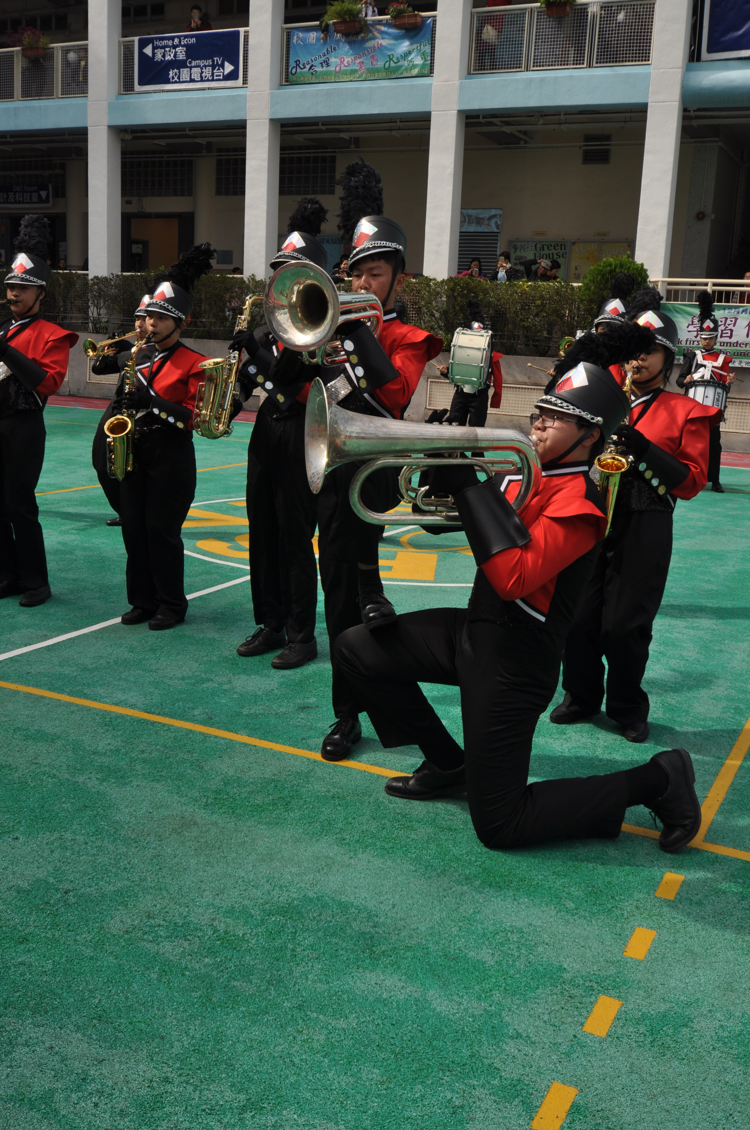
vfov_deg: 53.2
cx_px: 375
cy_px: 565
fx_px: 1128
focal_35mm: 36
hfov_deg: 36.8
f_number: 8
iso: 200
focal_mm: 24
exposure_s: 1/250
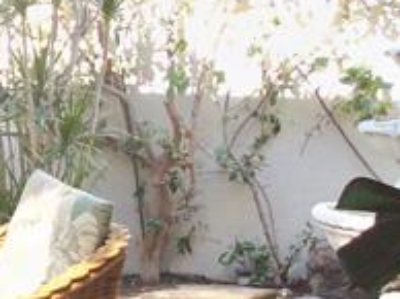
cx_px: -499
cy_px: 268
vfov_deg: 8.0
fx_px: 2135
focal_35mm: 185
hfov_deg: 9.7
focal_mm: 6.3
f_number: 3.1
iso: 100
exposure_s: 1/60
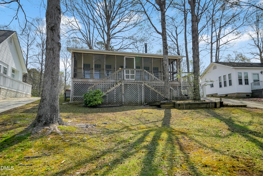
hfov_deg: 73.7
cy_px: 88
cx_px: 132
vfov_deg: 53.2
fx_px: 175
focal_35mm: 24
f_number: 8
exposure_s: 1/400
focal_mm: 24
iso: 250
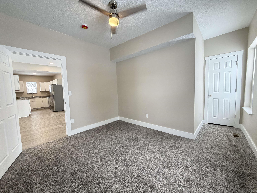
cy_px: 96
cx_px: 128
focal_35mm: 14
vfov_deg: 85.7
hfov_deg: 102.1
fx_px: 104
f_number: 2.2
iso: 320
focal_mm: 2.22
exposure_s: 1/100
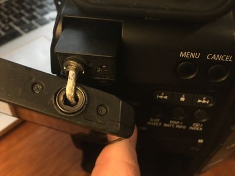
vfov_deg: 48.2
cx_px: 118
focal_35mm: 29
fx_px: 197
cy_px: 88
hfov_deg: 61.7
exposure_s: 1/33
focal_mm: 4.15
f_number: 2.2
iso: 160
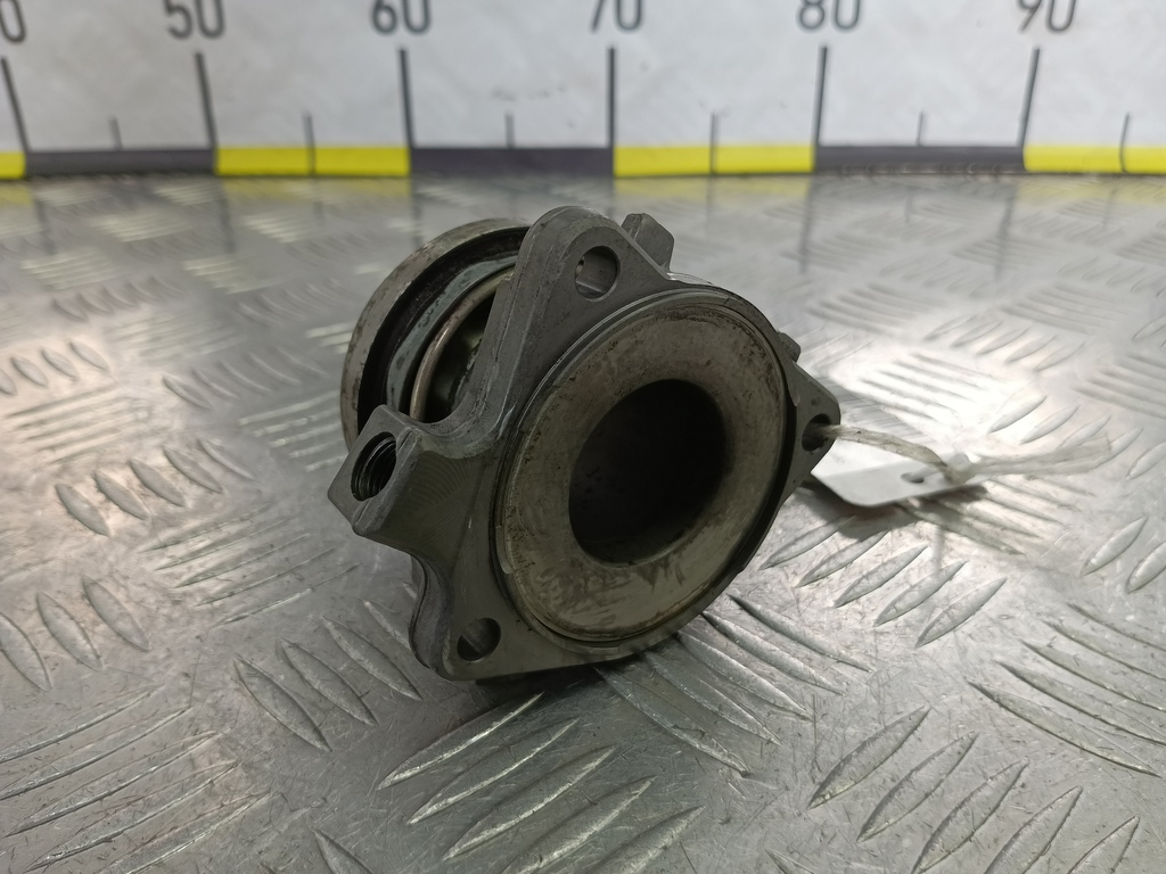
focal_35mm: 27
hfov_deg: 65.3
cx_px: 583
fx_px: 909
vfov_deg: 51.4
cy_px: 437
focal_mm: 4.11
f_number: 1.6
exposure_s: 1/100
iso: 140
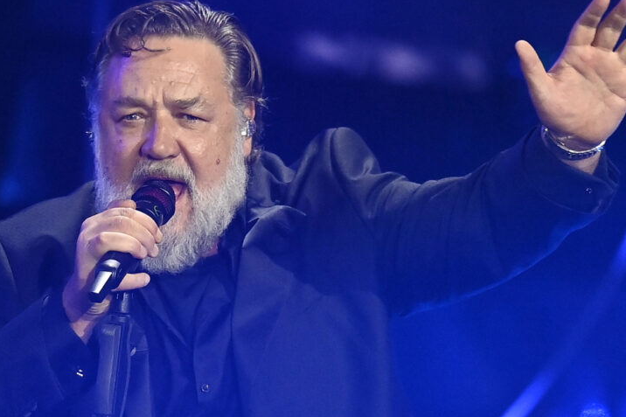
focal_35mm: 386
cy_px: 254
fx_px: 6710
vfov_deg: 3.6
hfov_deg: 5.3
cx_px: 262
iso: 4000
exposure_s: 1/640
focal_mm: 270
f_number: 3.2
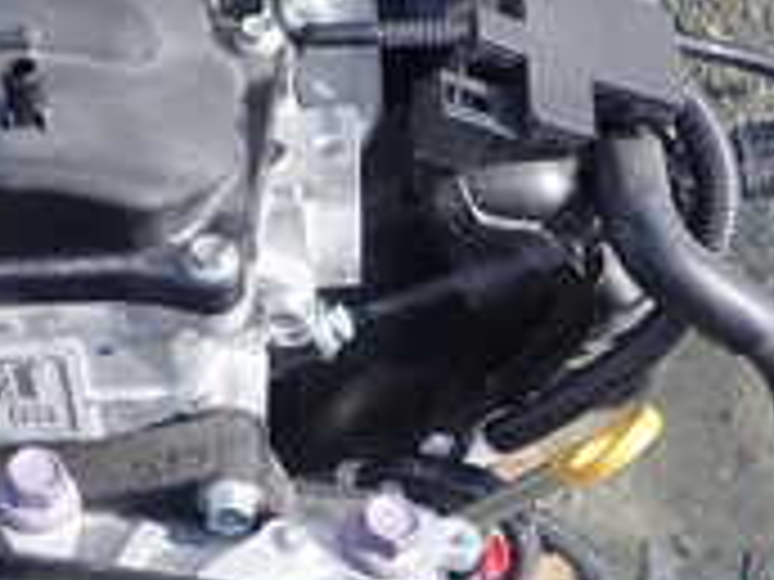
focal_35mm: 87
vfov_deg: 17.0
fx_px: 1945
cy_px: 360
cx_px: -72
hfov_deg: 21.4
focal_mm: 4.5
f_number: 2.8
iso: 100
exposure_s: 1/400
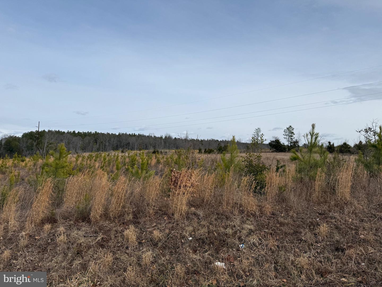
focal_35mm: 24
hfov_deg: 71.6
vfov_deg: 56.8
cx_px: 191
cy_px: 144
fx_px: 265
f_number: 1.78
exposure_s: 1/6173
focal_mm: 6.76
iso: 80
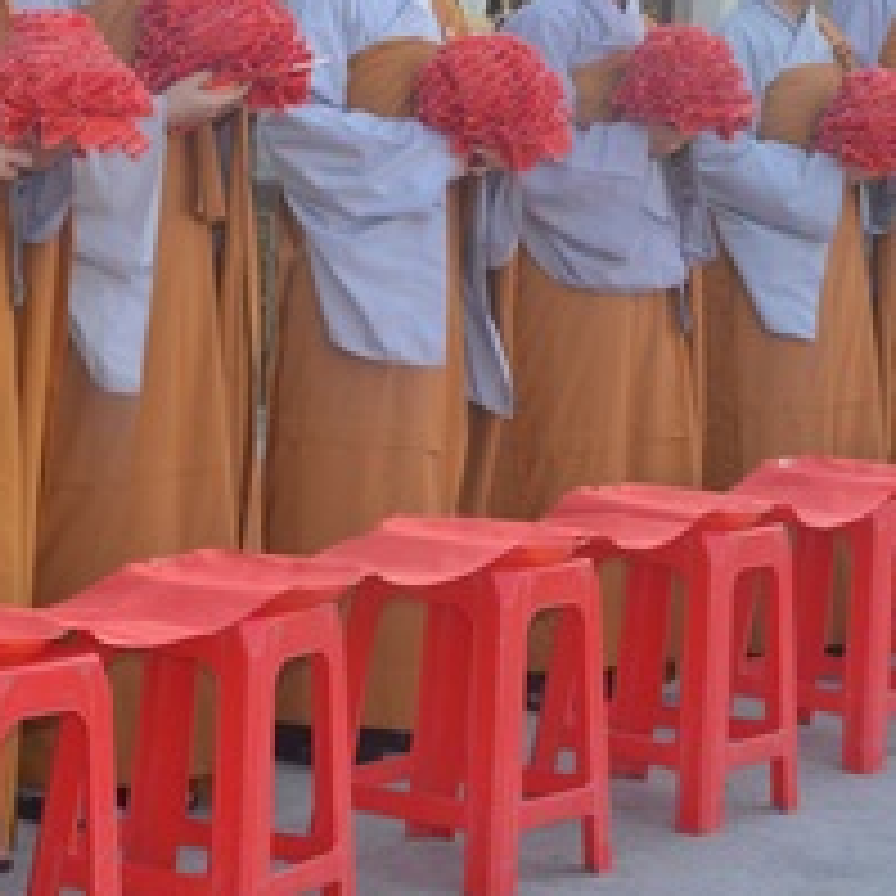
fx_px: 4257
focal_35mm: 145
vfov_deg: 11.9
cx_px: 585
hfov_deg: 12.0
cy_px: 133
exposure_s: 1/250
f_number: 11
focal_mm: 35
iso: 800
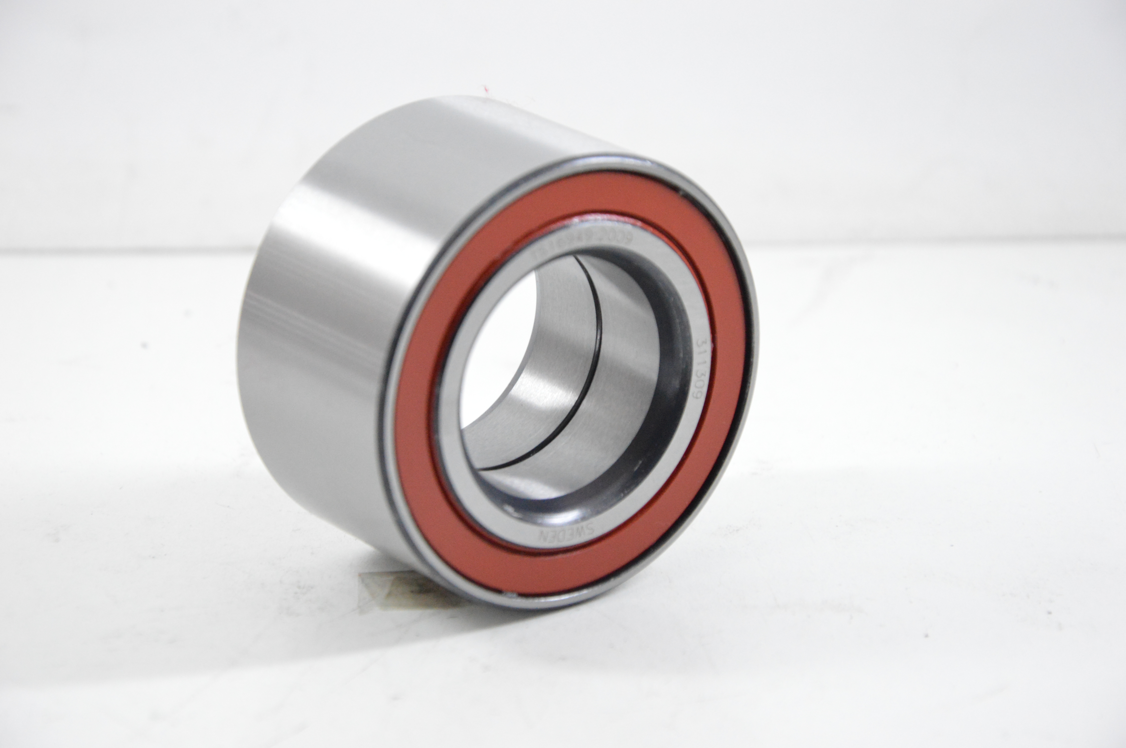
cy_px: 374
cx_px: 563
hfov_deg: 13.1
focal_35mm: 158
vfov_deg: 8.7
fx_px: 4922
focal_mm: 105
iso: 3200
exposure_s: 1/100
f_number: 7.1
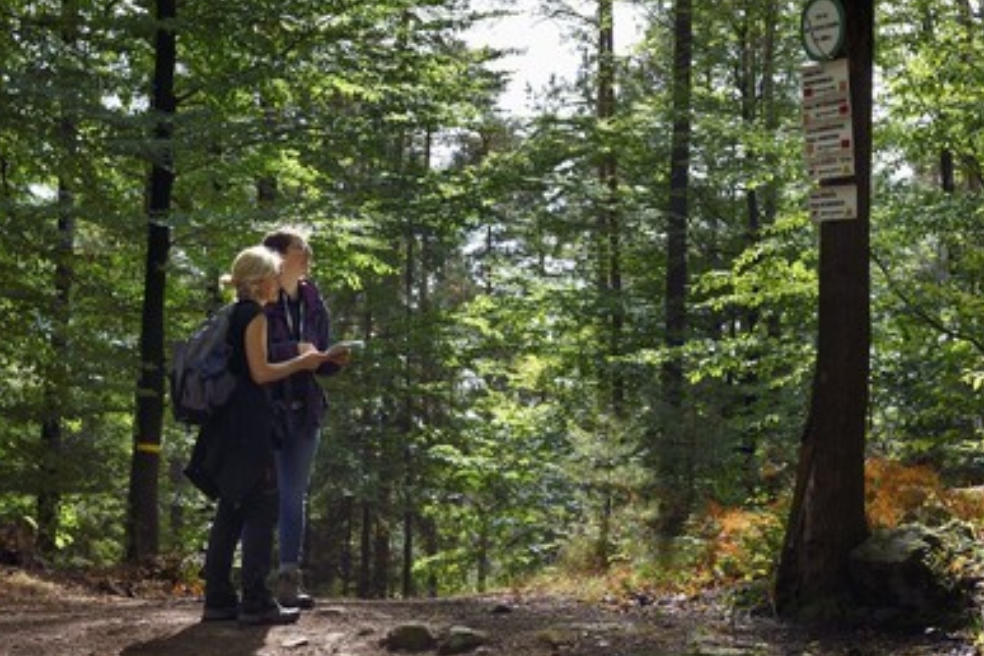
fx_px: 2077
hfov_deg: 26.7
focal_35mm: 76
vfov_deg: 17.9
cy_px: 315
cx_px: 498
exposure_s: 1/250
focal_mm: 70
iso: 800
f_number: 10
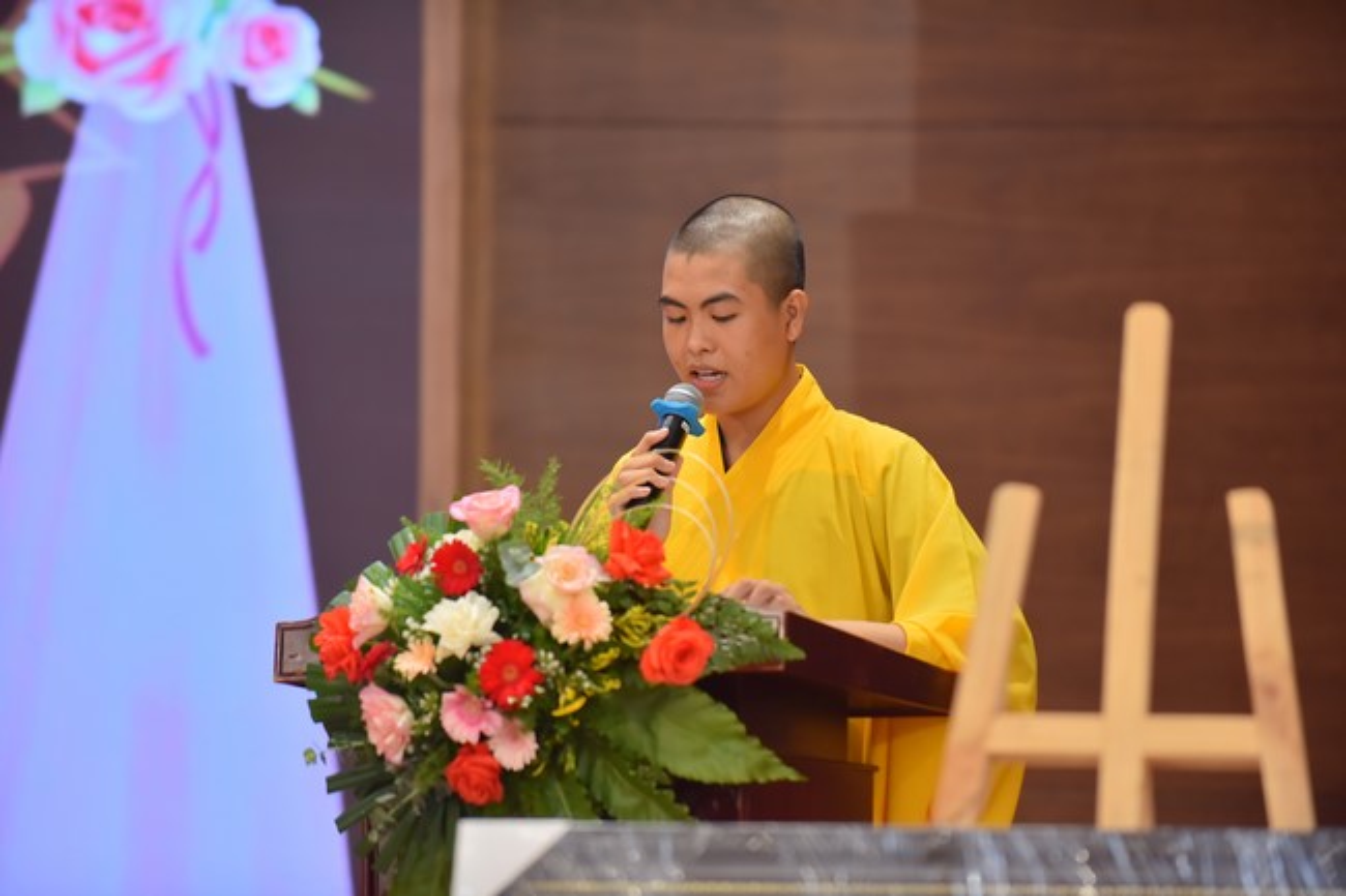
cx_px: 673
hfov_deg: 10.3
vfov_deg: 6.9
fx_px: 7475
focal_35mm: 200
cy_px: 448
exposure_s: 1/200
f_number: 3.2
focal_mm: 200
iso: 1000
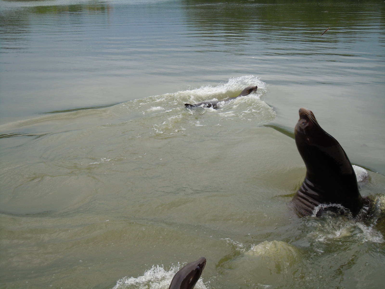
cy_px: 144
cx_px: 192
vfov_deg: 32.2
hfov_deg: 42.1
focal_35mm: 45
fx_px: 500
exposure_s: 1/400
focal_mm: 8.1
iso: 100
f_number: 3.8
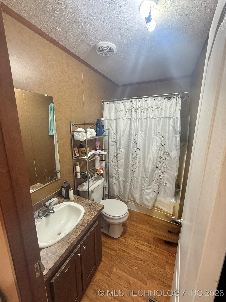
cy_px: 151
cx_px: 113
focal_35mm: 14
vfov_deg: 102.1
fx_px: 122
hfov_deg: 85.7
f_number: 2.2
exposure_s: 1/60
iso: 250
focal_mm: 2.22
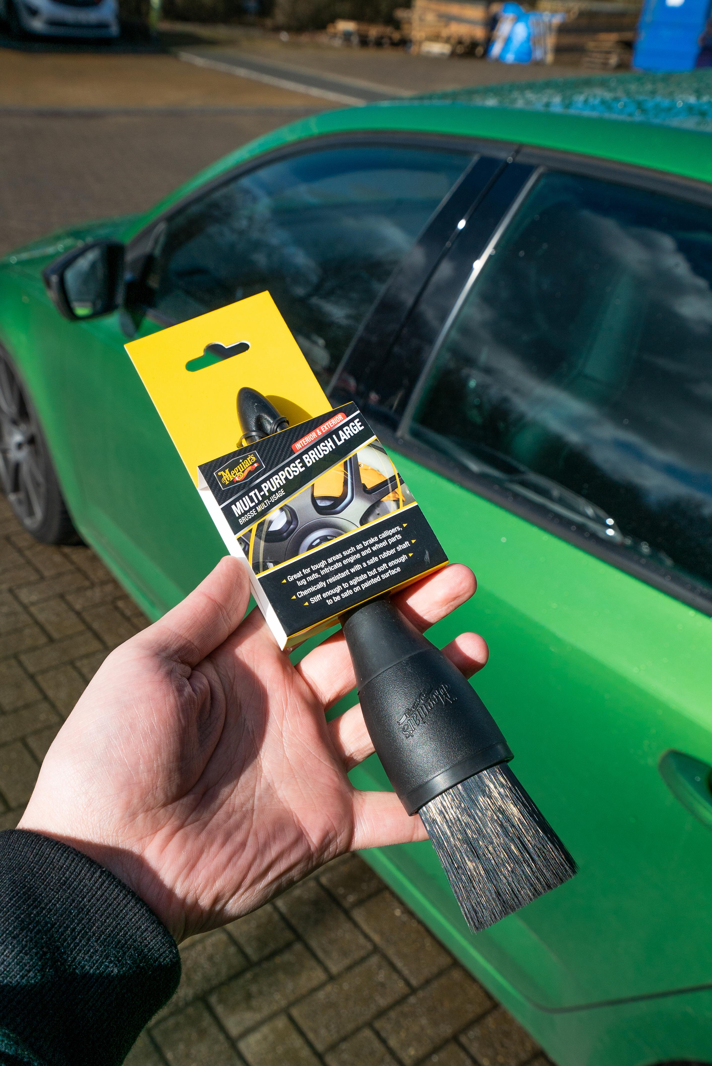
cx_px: 356
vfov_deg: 54.4
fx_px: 1037
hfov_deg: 37.9
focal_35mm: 35
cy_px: 533
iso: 400
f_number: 11
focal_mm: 35
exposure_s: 1/1000
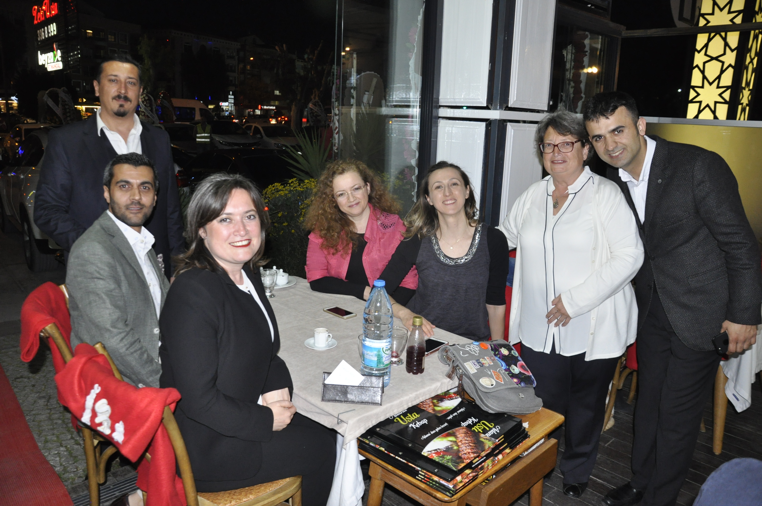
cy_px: 253
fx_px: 571
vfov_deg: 47.8
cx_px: 381
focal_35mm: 27
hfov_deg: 67.4
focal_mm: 18
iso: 1250
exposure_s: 1/60
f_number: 4.5
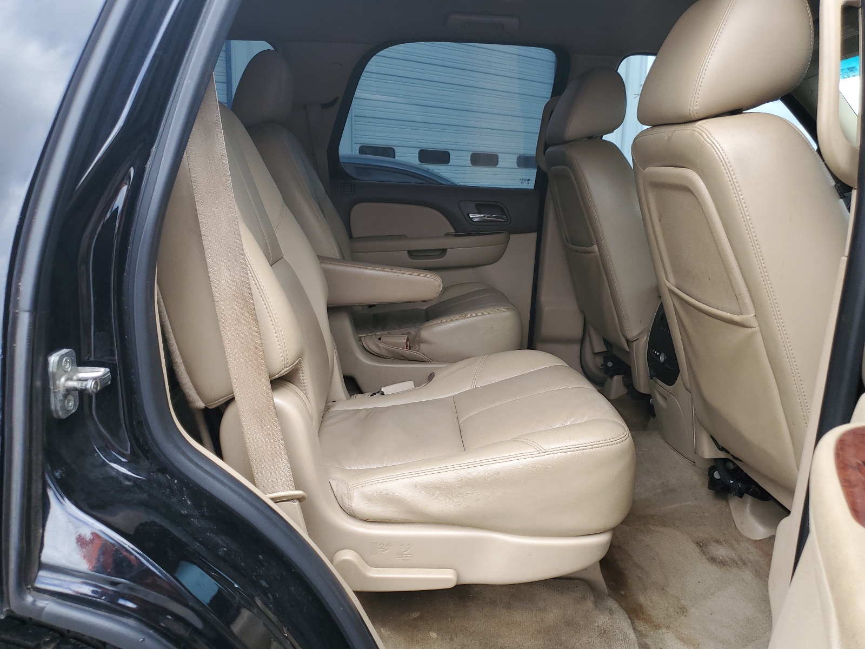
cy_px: 324
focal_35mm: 26
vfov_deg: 53.1
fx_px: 650
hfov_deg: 67.3
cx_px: 432
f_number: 1.5
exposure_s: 1/345
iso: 50
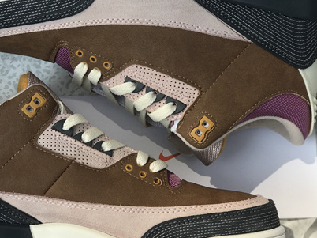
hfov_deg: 18.7
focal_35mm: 105
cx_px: 117
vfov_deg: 14.1
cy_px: 110
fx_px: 961
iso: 20
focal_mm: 6.6
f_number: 2.8
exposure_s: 1/435
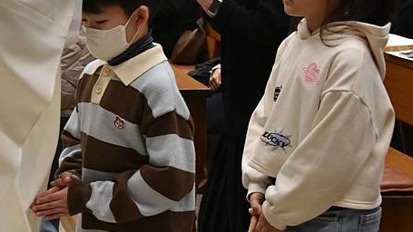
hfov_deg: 18.5
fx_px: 1248
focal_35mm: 114
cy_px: 59
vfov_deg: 10.6
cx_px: 54
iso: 3600
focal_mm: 55
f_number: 5
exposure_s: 1/125
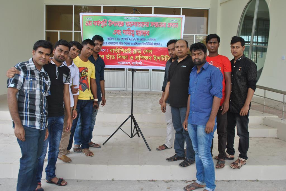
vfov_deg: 40.1
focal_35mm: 33
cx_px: 143
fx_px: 262
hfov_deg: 57.2
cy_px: 96
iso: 100
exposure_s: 1/160
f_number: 5.6
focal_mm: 22
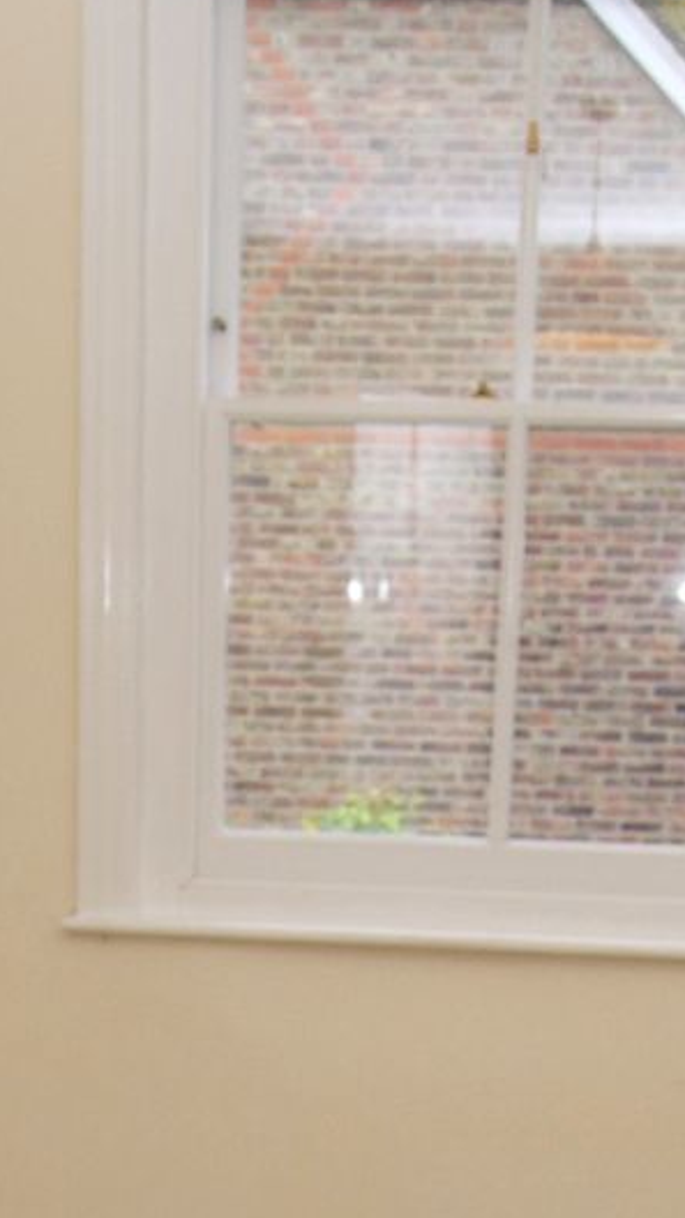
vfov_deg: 26.0
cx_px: 321
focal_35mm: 76
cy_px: 1299
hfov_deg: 15.9
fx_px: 2454
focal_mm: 9
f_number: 4
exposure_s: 1/60
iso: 100
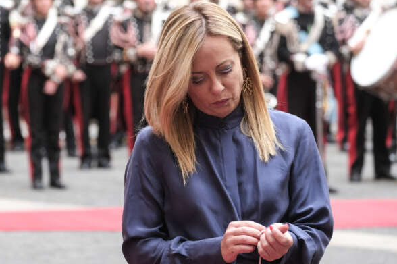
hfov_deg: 12.0
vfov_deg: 8.0
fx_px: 1884
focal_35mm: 171
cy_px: 134
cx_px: 178
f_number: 4.5
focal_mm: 100
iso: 800
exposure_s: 1/250
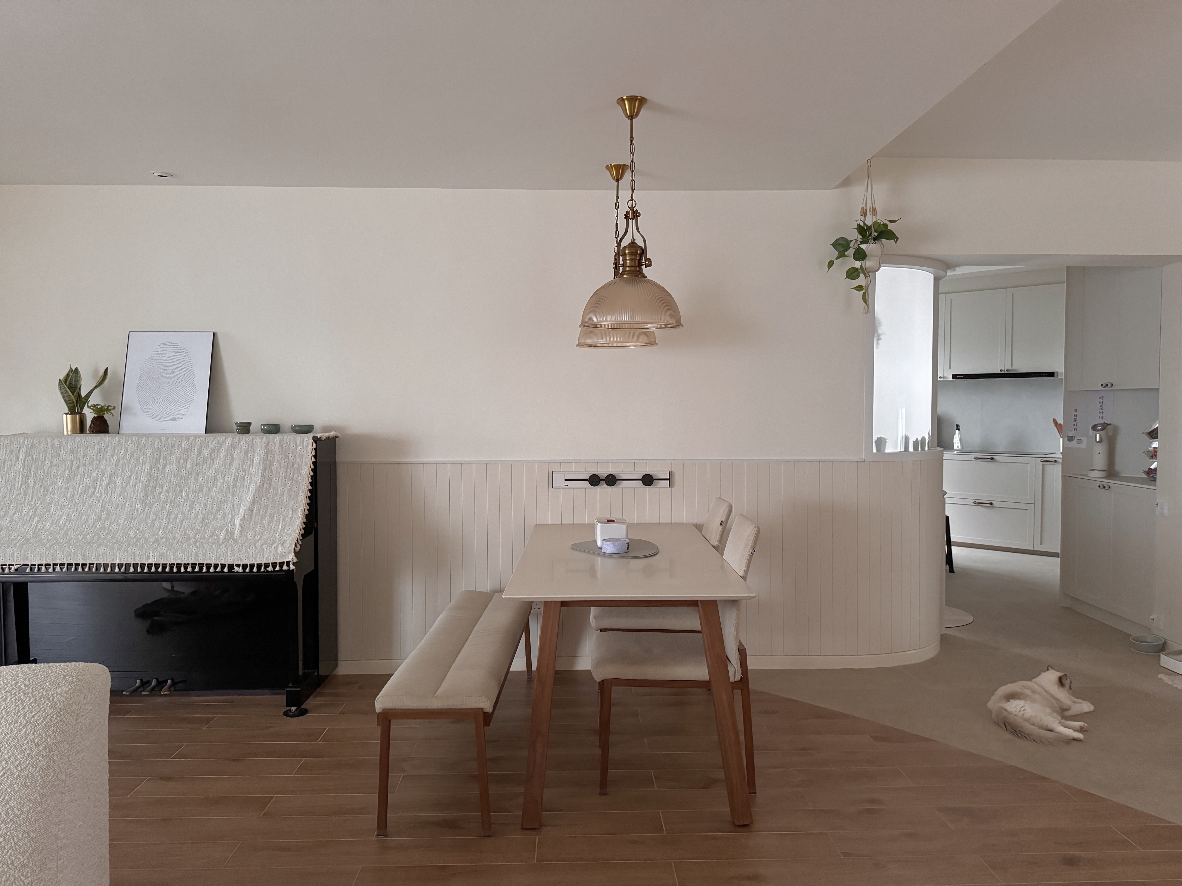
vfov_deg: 56.8
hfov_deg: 71.6
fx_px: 820
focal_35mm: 24
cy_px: 443
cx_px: 591
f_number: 1.78
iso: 800
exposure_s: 1/44
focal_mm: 6.76
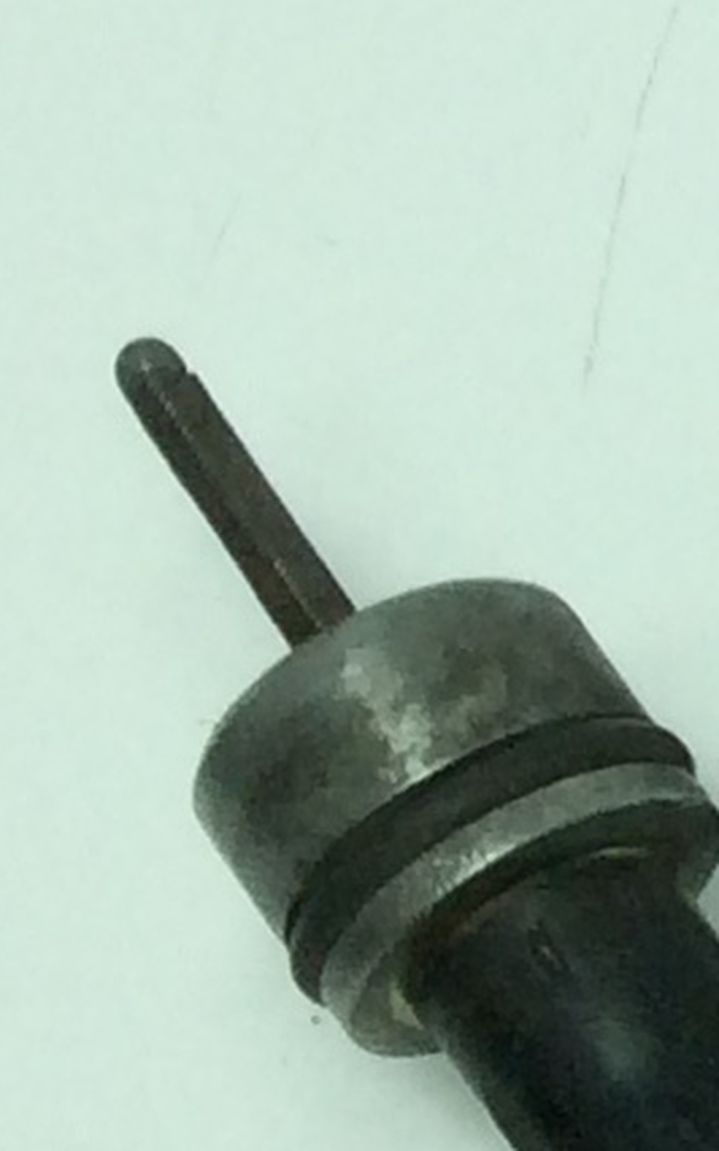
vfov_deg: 10.2
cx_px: 2925
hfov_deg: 5.5
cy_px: 884
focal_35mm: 206
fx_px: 6463
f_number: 2.4
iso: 32
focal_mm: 3.3
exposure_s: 1/608
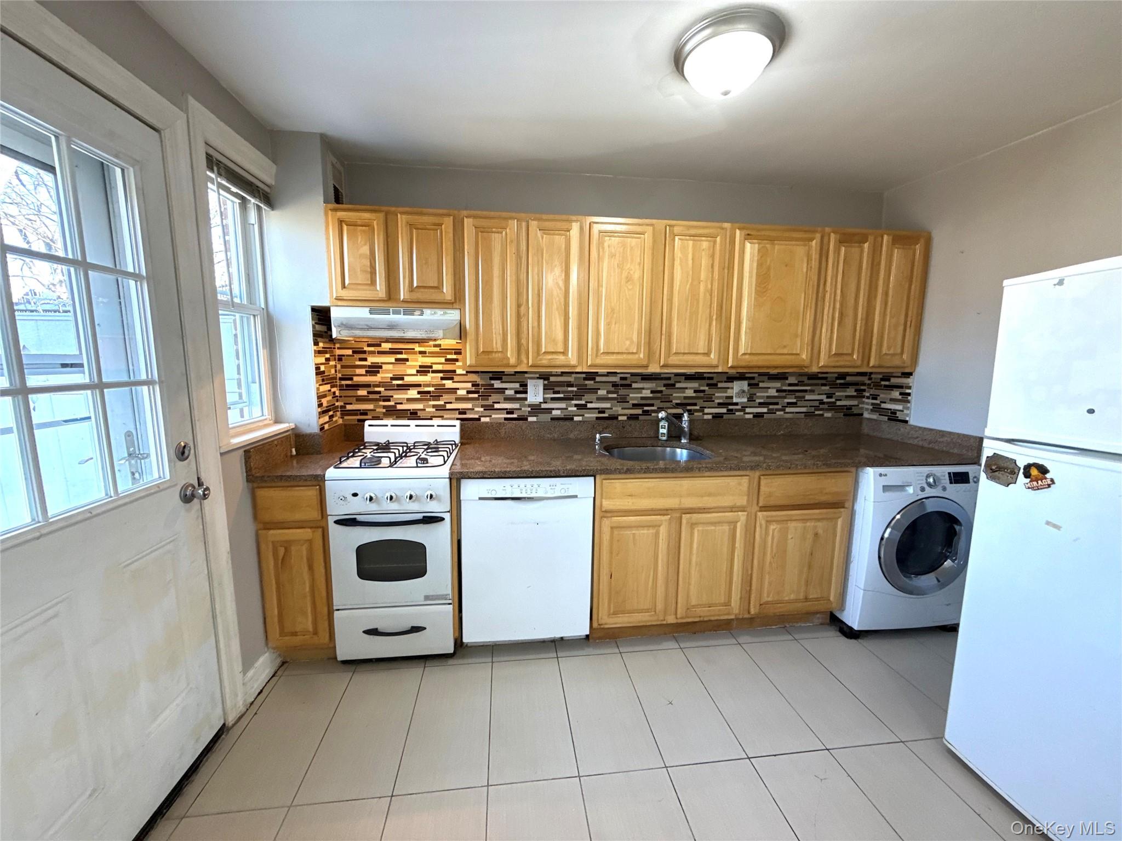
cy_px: 420
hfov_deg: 102.1
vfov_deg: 85.7
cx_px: 561
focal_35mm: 14
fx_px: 454
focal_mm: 2.22
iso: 200
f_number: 2.2
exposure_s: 1/60
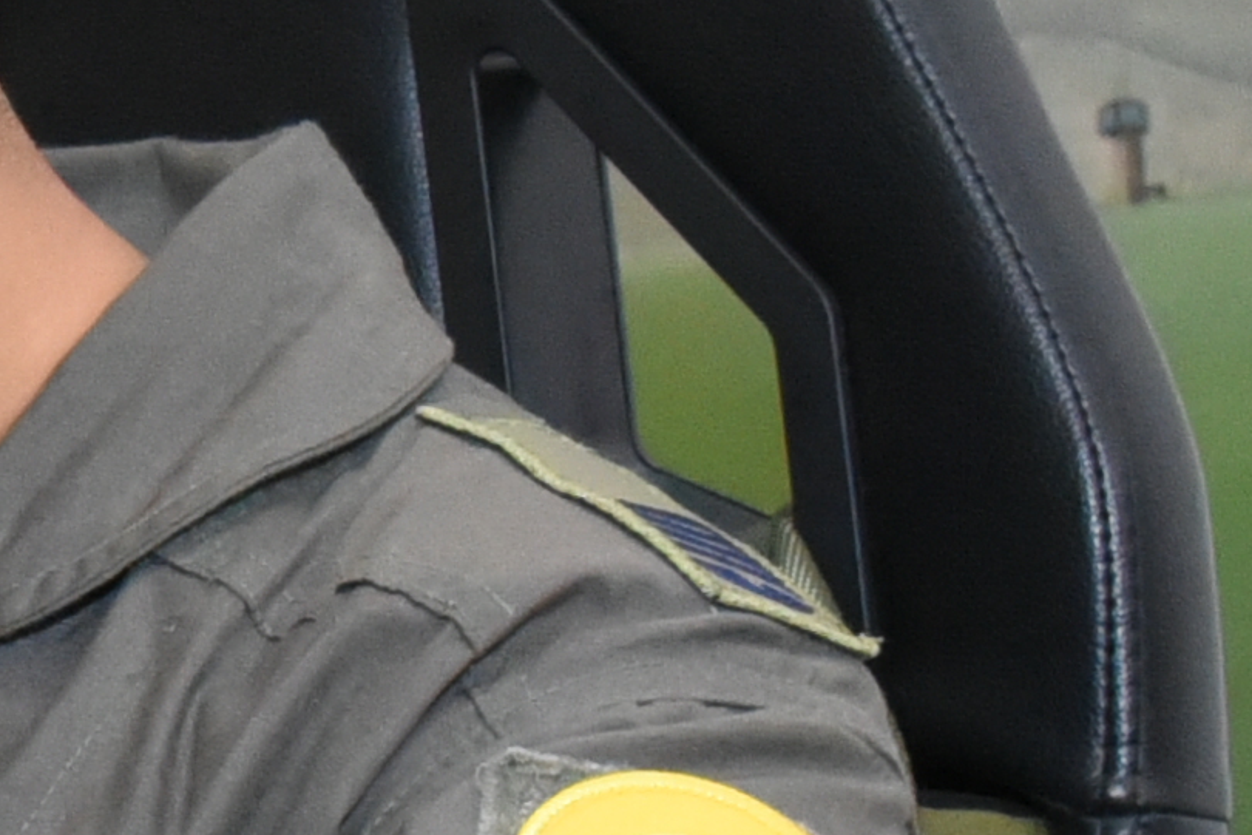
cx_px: -1754
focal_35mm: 282
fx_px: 9808
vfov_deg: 4.9
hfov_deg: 6.9
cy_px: 1006
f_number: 10
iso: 4000
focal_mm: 38
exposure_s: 1/200
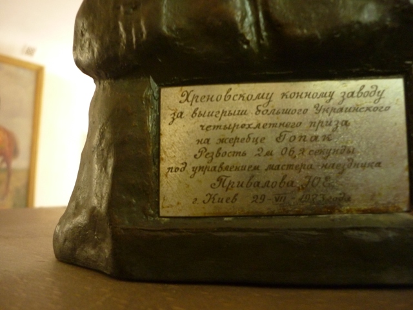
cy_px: 155
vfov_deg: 42.9
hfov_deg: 55.4
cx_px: 206
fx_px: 394
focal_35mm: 33
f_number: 2.8
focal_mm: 5.5
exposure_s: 1/8
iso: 400
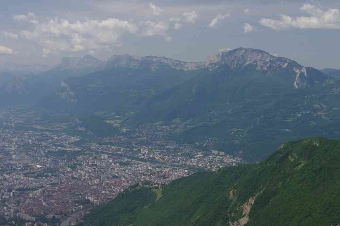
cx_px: 170
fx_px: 609
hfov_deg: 31.2
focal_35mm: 64
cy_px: 113
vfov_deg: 21.1
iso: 200
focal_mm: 43
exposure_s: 1/100
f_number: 11
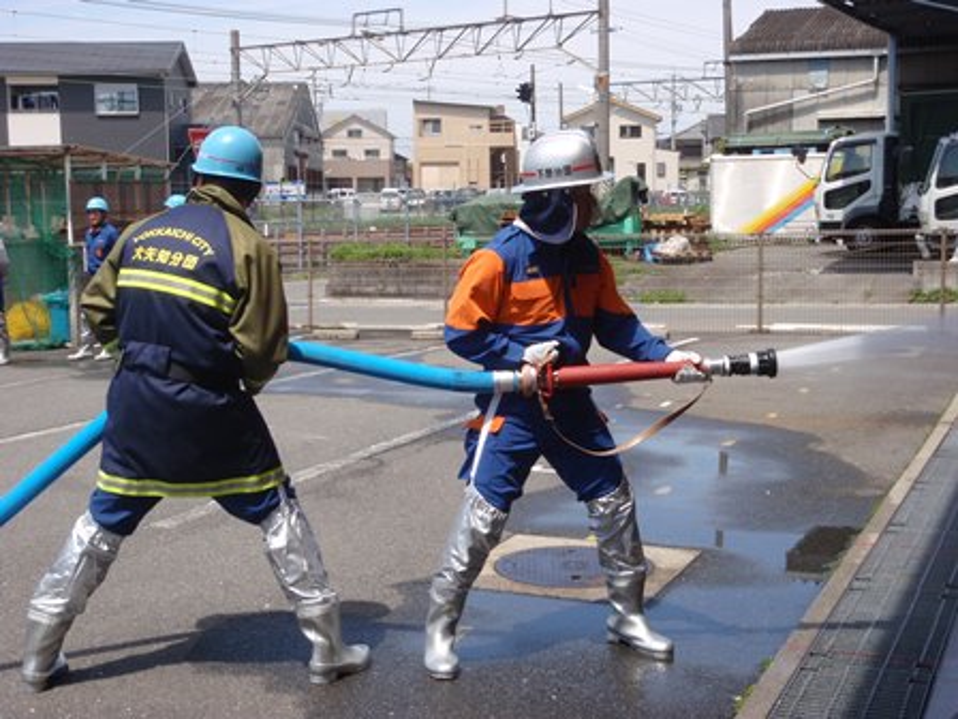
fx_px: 1356
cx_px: 479
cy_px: 360
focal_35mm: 49
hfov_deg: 38.9
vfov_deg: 29.7
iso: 64
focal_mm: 8.89
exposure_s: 1/200
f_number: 5
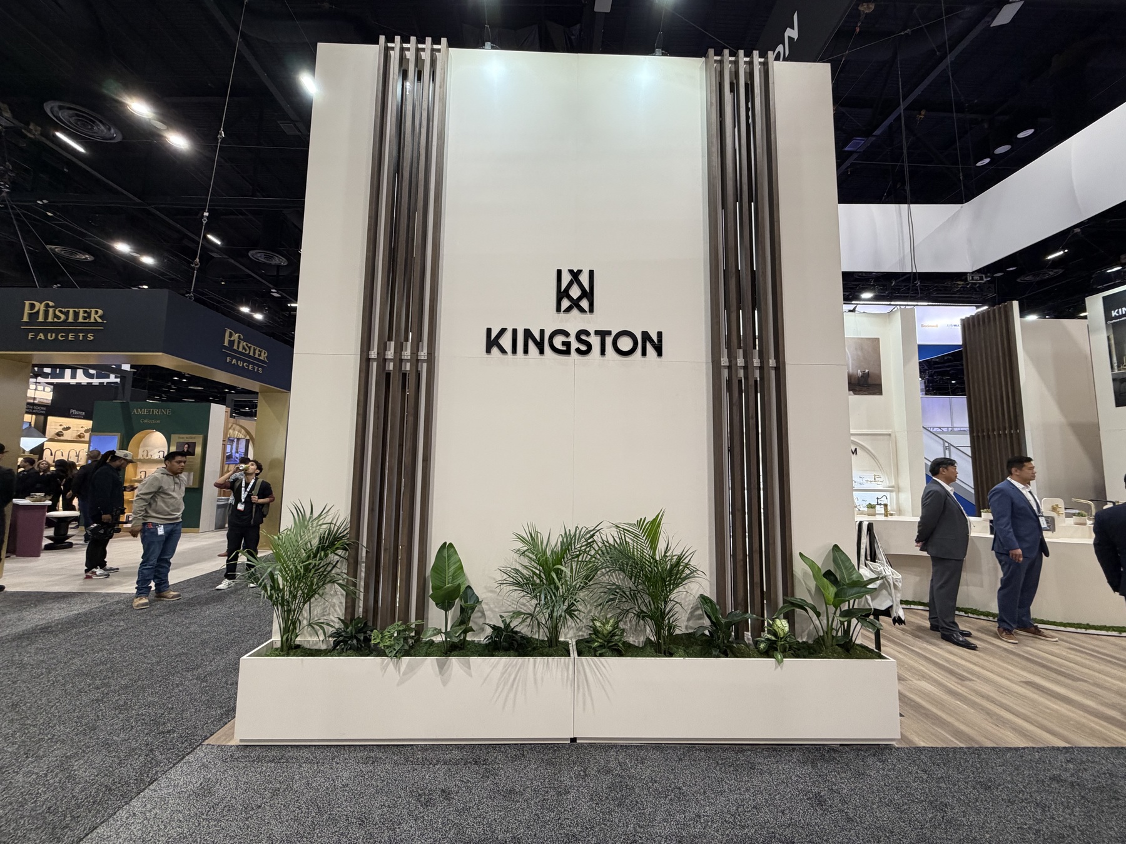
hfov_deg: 102.1
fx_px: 455
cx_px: 563
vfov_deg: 85.7
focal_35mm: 14
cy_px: 422
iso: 250
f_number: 2.2
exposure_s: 1/120
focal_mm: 2.22
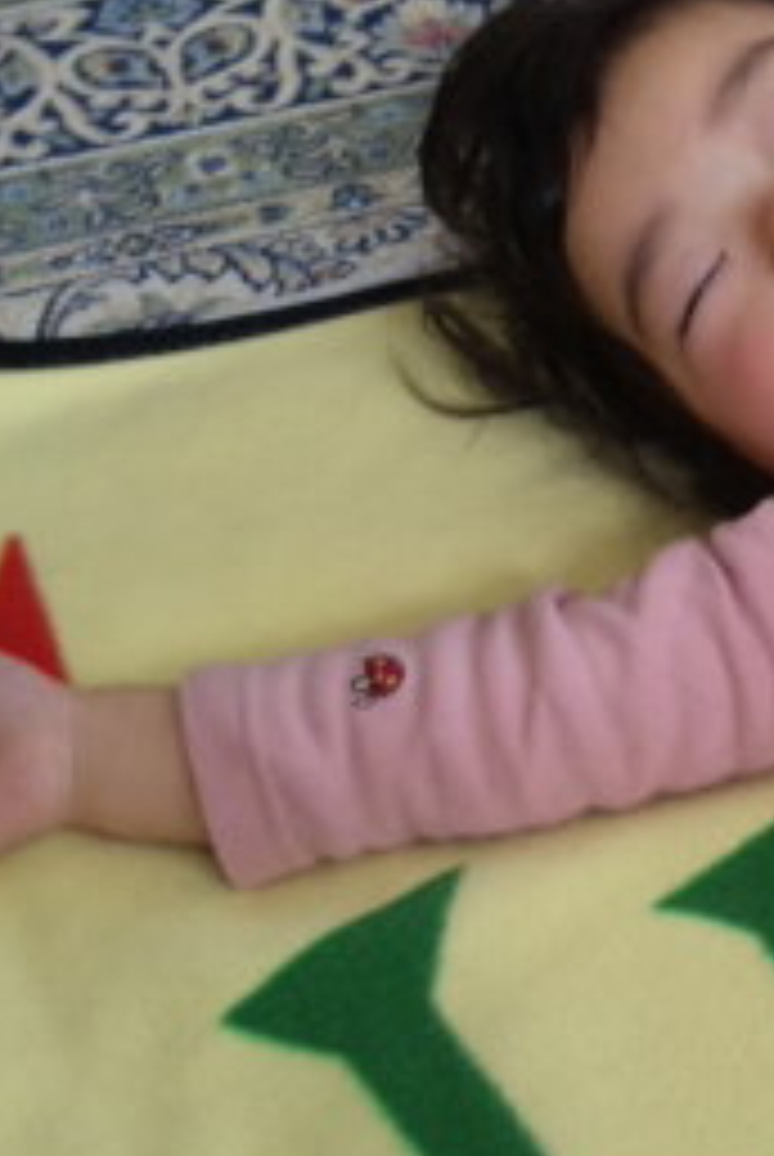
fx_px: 2412
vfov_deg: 27.0
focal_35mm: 75
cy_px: 531
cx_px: 891
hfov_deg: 17.5
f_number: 2.8
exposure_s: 1/7.26
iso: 100
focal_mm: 4.82
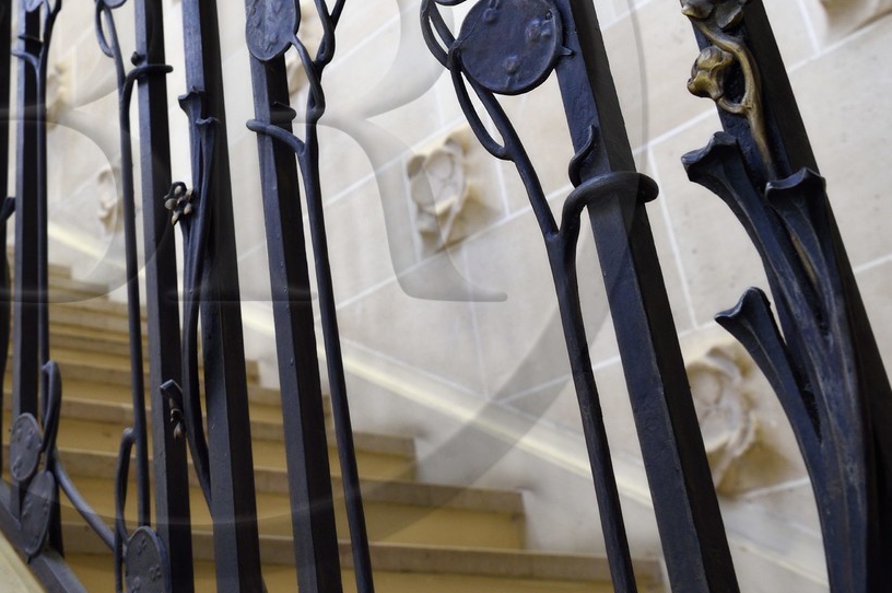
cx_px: 191
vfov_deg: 26.0
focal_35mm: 51
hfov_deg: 37.7
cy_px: 124
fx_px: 1262
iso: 800
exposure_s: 1/6
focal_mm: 26
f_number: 8
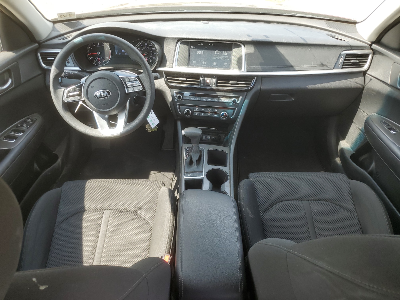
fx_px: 300
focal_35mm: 26
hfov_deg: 67.3
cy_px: 150
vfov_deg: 53.1
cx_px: 200
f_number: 1.5
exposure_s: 1/244
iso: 50
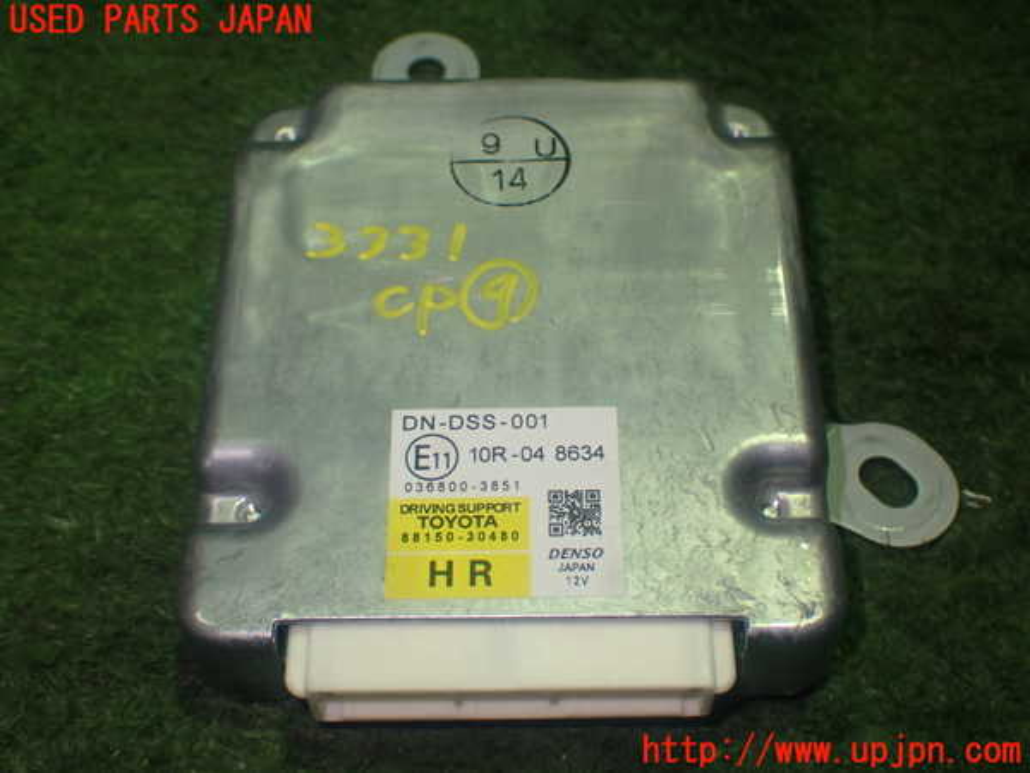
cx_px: 515
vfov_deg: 29.1
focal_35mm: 50
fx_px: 1488
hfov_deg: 38.2
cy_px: 386
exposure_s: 1/50
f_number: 3.2
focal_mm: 9.01
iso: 320
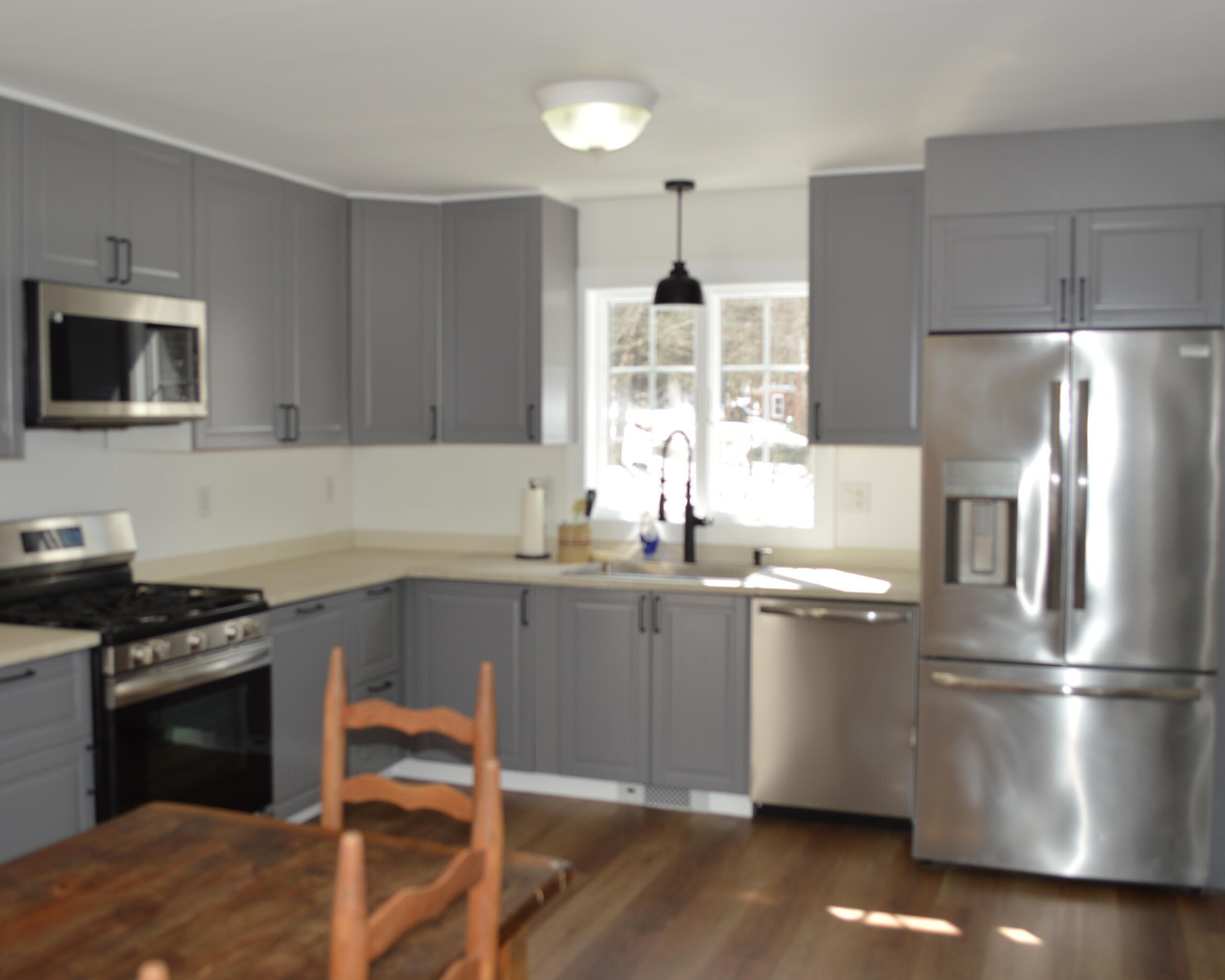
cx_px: 587
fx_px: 1196
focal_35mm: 33
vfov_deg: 44.5
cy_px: 488
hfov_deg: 54.2
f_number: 4
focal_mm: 18
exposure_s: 1/160
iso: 100
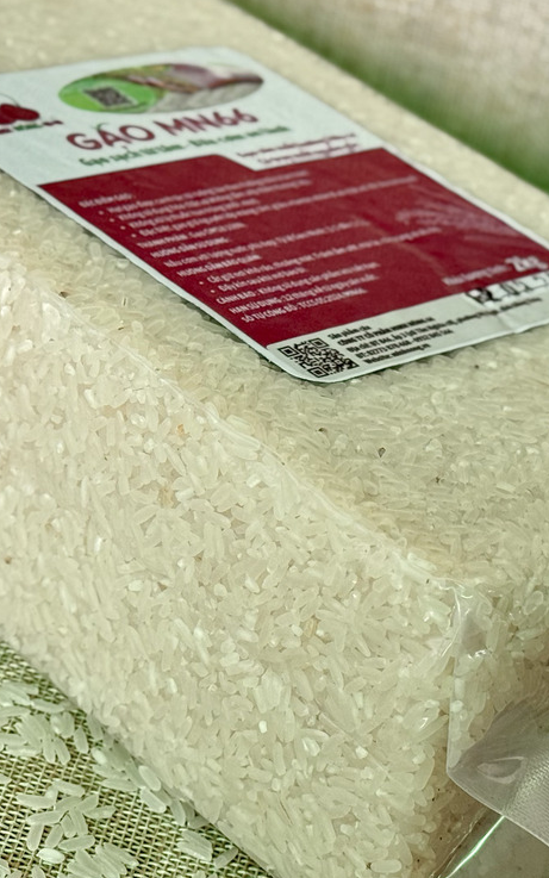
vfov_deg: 29.8
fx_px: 1651
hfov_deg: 18.7
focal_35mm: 69
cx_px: 120
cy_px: 442
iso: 80
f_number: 1.78
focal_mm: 6.76
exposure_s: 1/121
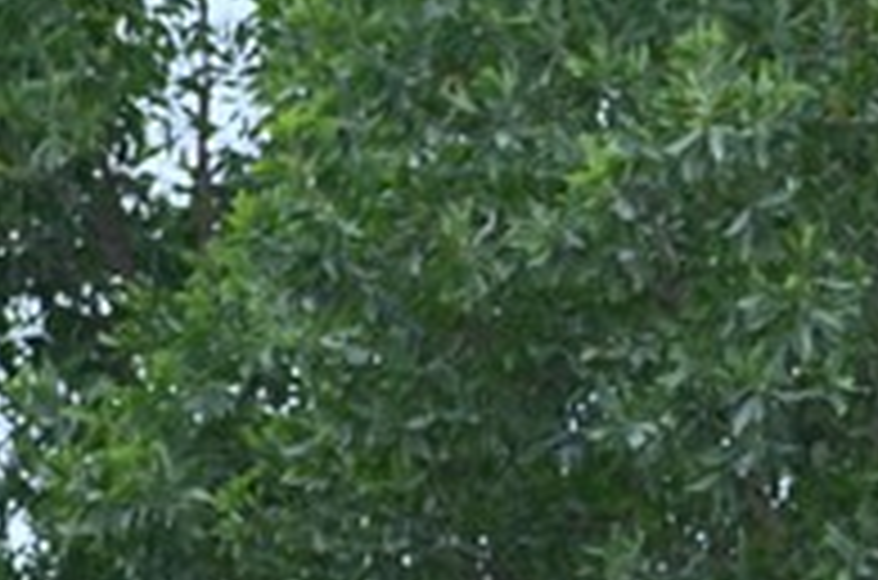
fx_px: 9756
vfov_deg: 3.4
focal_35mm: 401
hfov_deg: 5.1
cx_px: 1166
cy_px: 944
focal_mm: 120
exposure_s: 1/250
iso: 320
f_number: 5
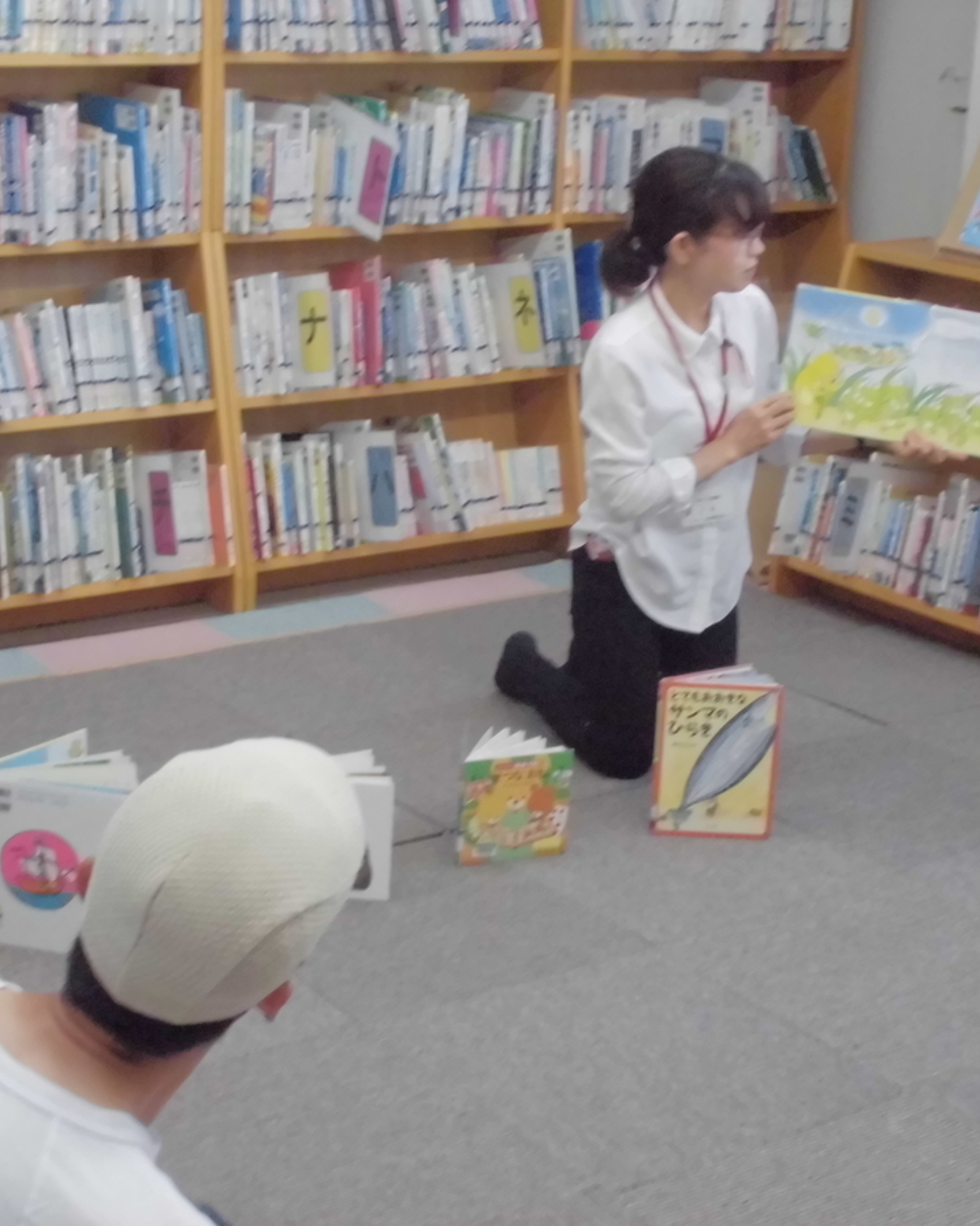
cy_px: 614
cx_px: 448
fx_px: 2322
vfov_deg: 29.6
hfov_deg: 23.8
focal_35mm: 64
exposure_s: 1/60
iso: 400
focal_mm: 8.9
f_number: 4.8
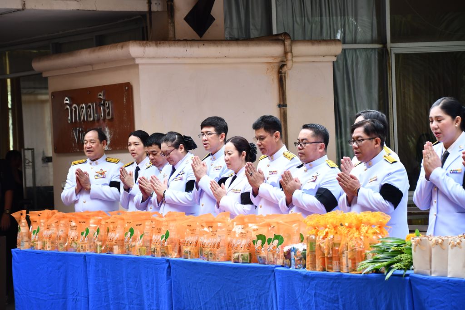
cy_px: 155
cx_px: 232
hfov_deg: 15.2
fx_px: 1744
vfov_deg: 10.2
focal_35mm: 135
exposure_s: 1/200
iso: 1000
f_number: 7.1
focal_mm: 90
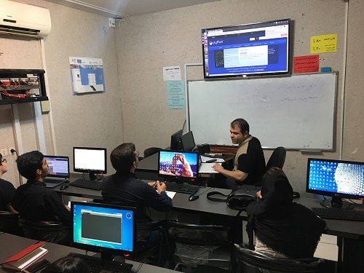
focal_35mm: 29
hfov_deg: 61.7
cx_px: 182
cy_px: 136
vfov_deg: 48.2
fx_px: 305
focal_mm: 4.15
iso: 200
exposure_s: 1/33
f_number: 2.2
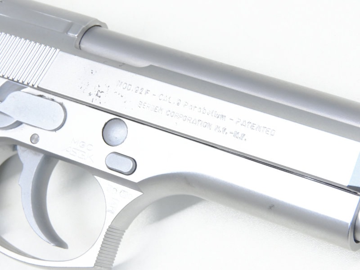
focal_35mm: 125
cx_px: 180
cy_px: 135
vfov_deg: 11.9
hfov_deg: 15.8
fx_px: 1300
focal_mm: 22.4
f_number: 6.3
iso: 200
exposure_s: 1/40
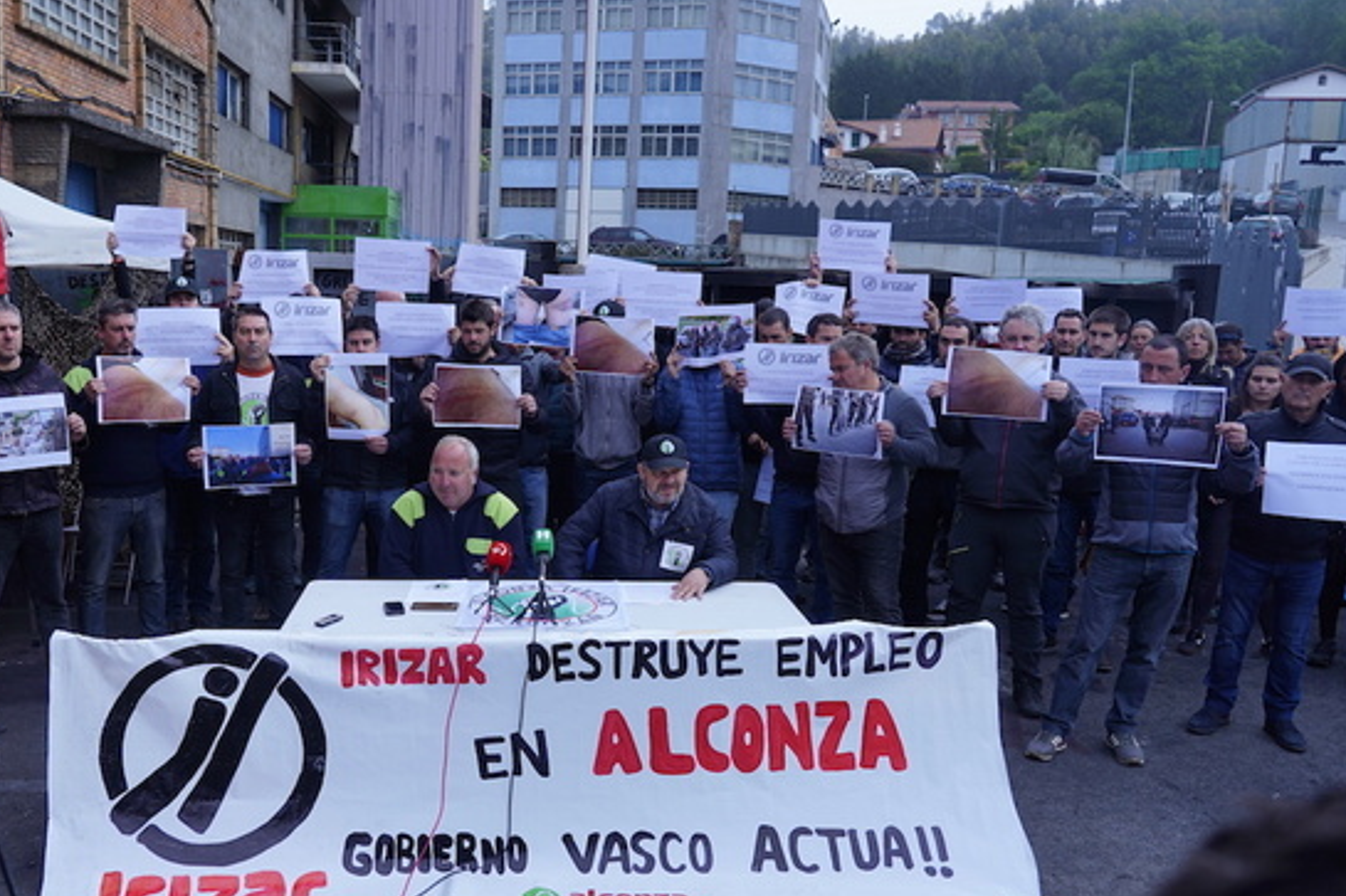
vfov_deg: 41.1
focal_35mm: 32
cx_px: 506
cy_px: 476
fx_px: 1196
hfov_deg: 58.0
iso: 100
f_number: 4
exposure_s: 1/400
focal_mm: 24
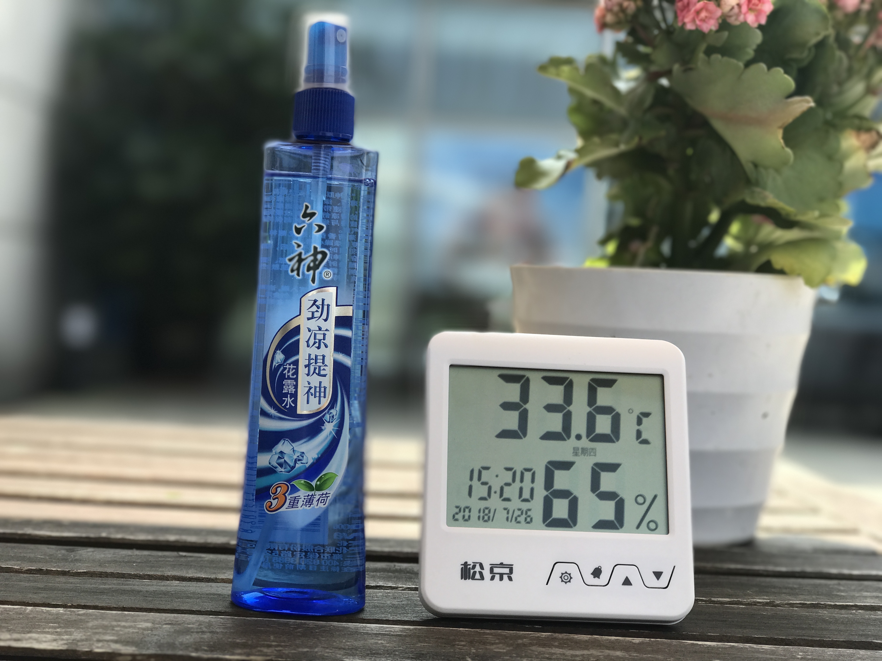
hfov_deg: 33.8
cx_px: 441
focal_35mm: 57
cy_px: 330
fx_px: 1452
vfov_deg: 25.7
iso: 20
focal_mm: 6.6
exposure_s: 1/368
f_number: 2.8
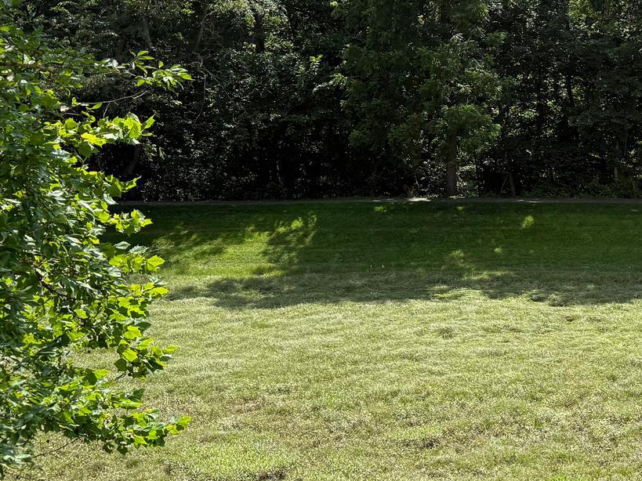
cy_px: 116
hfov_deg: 29.4
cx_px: 684
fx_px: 1113
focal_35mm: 60
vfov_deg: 24.1
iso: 100
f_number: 1.78
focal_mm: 6.76
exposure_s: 1/3279
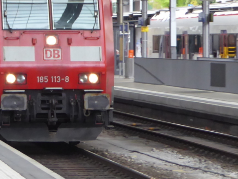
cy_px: 18
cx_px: 23
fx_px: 1514
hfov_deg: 9.0
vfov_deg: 6.7
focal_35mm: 220
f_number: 5
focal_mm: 17.5
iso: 250
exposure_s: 1/60
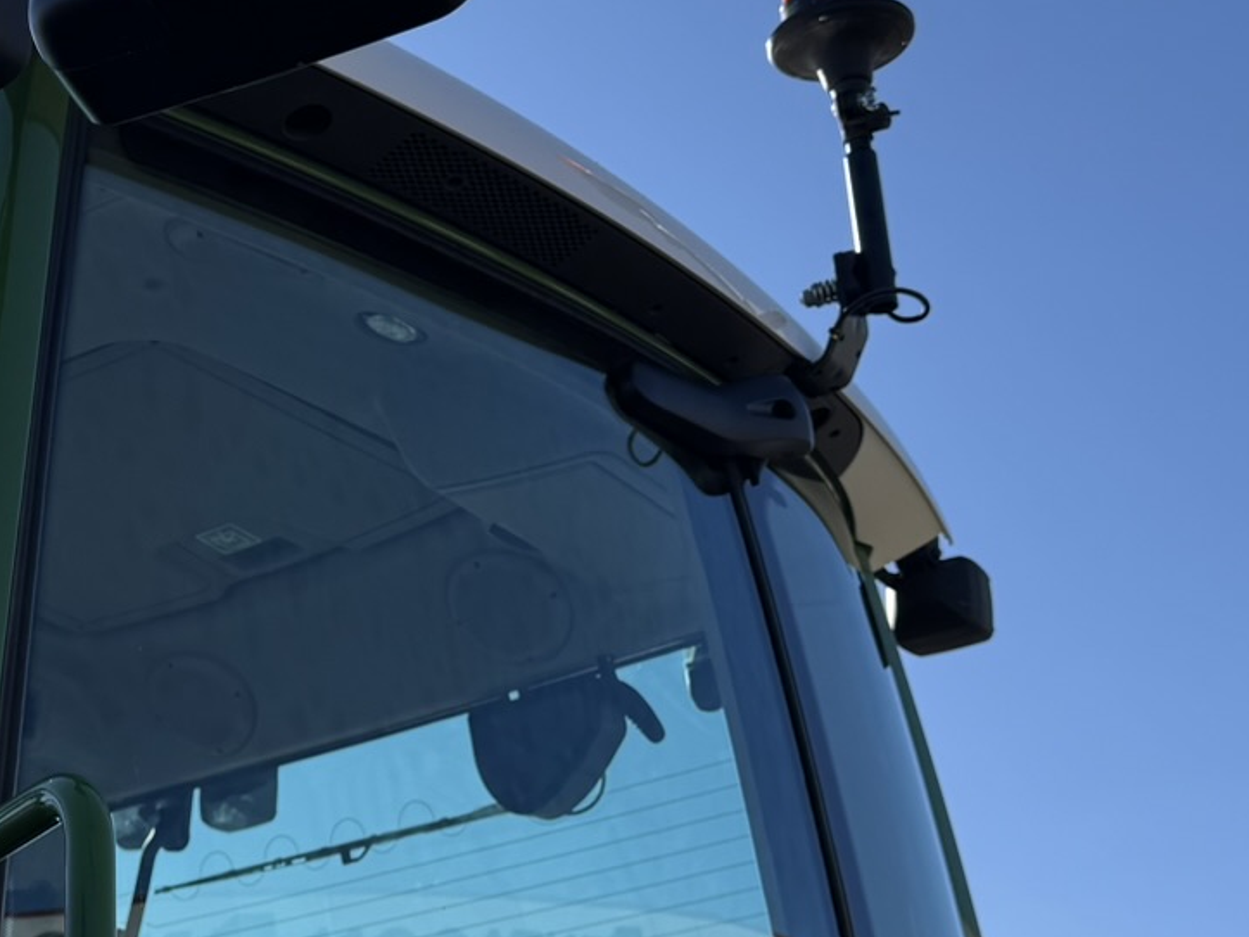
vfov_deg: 21.6
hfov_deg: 27.8
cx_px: 197
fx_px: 2453
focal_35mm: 68
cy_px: 479
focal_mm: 6.76
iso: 80
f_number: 1.78
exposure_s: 1/6410
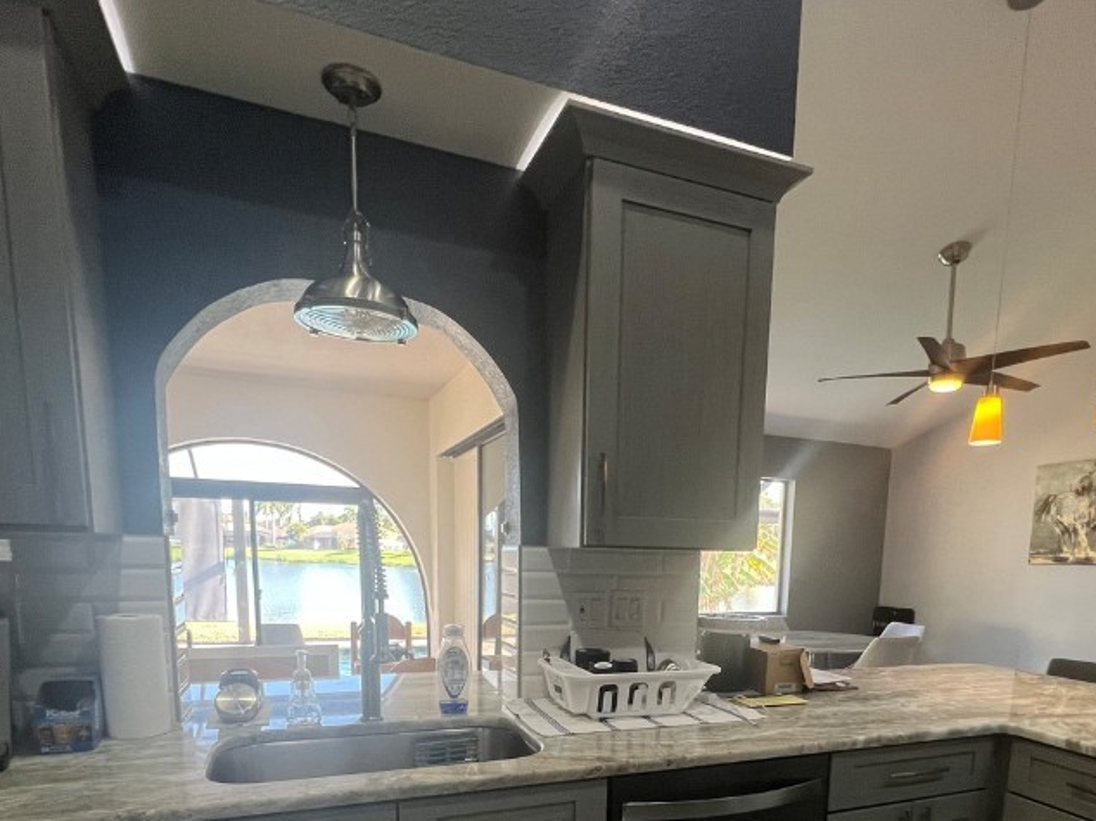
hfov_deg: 78.7
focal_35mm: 21
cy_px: 657
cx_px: 607
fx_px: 665
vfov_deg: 58.5
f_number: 1.8
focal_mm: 1.57
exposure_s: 1/120
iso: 160
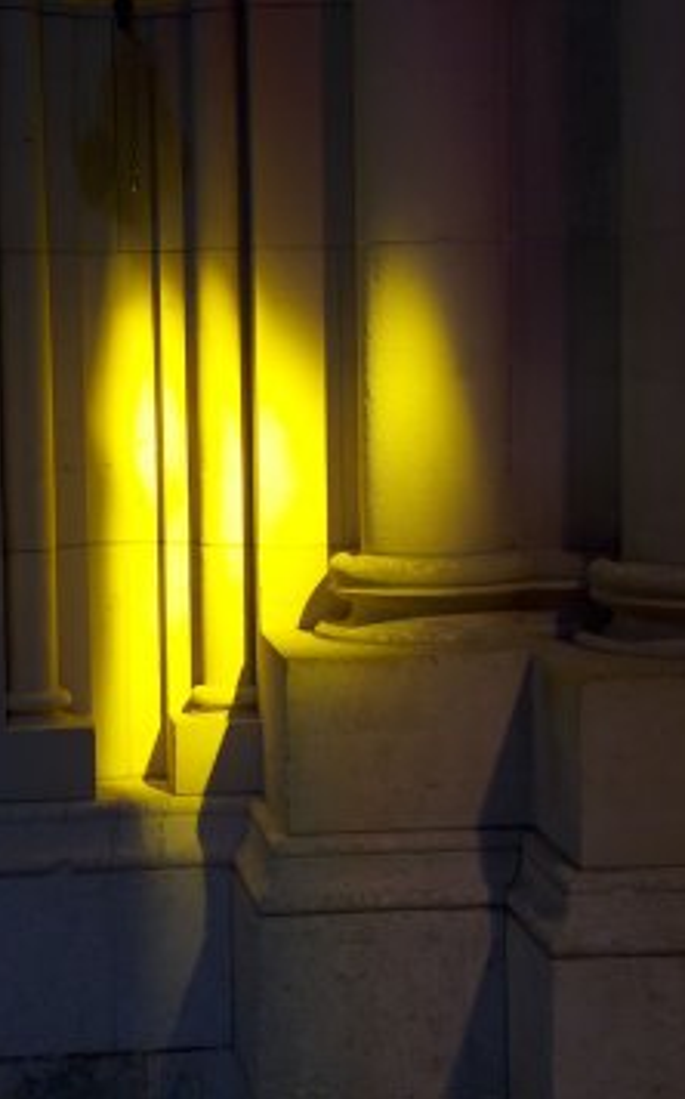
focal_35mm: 90
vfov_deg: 23.1
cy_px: 550
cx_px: 285
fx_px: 2693
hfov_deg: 14.5
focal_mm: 17.25
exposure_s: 1/41.2
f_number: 2.9
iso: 200
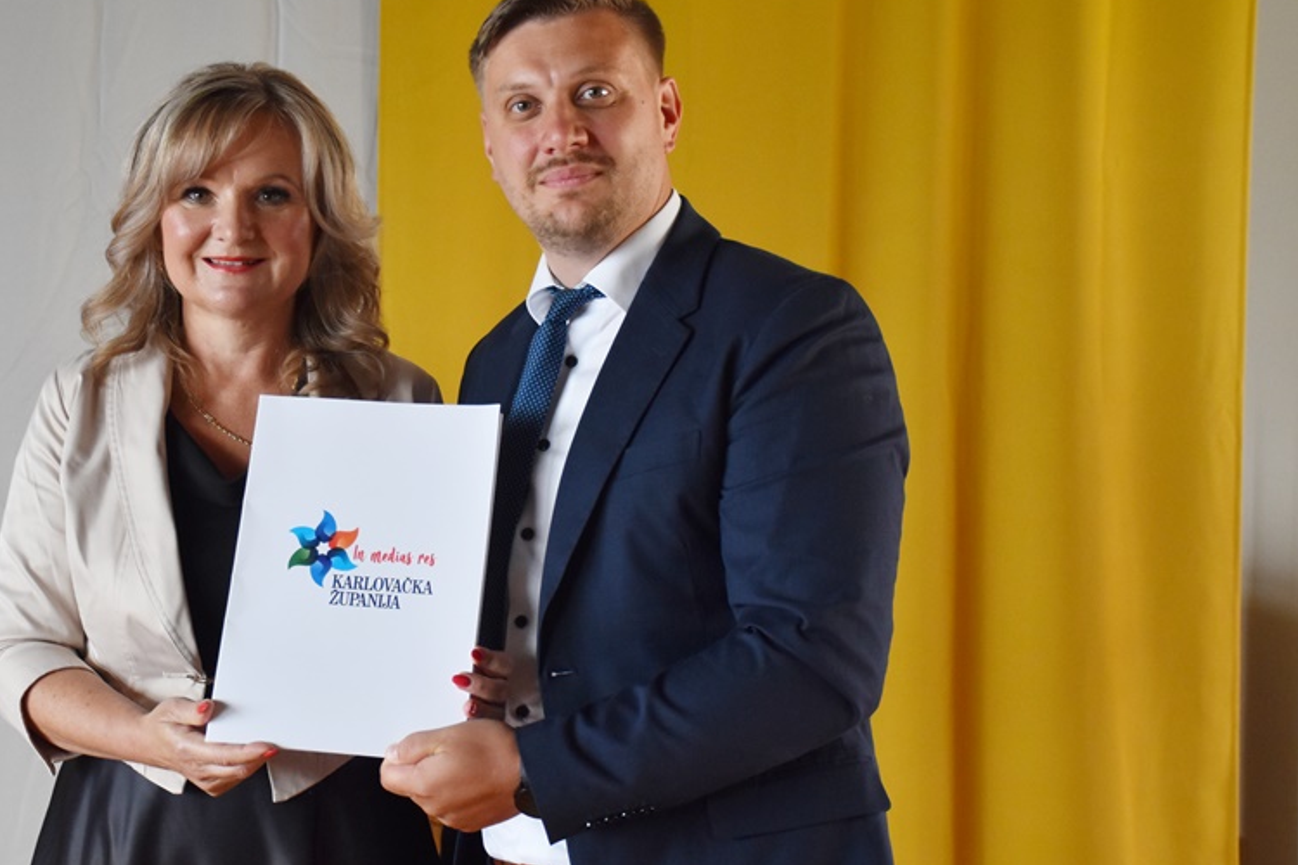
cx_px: 495
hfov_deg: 28.1
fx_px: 2584
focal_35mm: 72
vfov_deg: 19.0
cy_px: 454
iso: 1250
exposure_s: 1/125
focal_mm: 35
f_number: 4.2
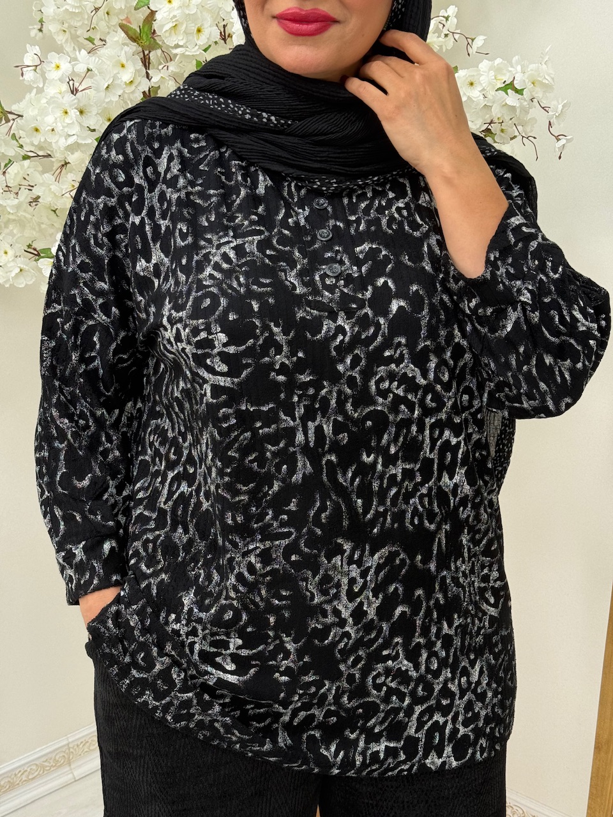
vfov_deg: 39.7
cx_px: 306
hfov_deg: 30.3
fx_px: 1133
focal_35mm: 48
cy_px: 408
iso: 80
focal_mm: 6.76
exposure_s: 1/226
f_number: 1.78
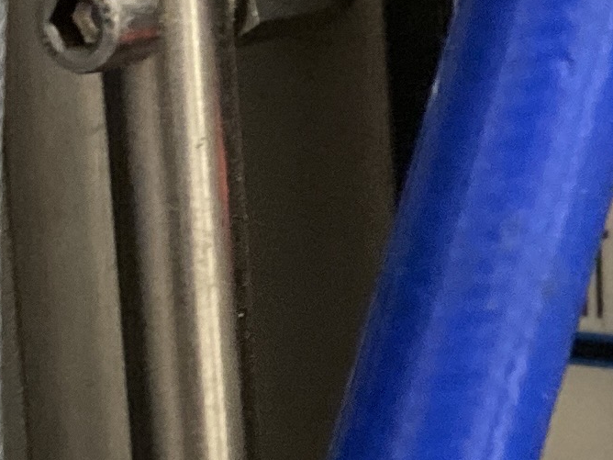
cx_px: 1368
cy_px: 265
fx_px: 2780
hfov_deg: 11.0
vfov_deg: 9.5
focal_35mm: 157
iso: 1000
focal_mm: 4.25
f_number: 1.8
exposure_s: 1/25
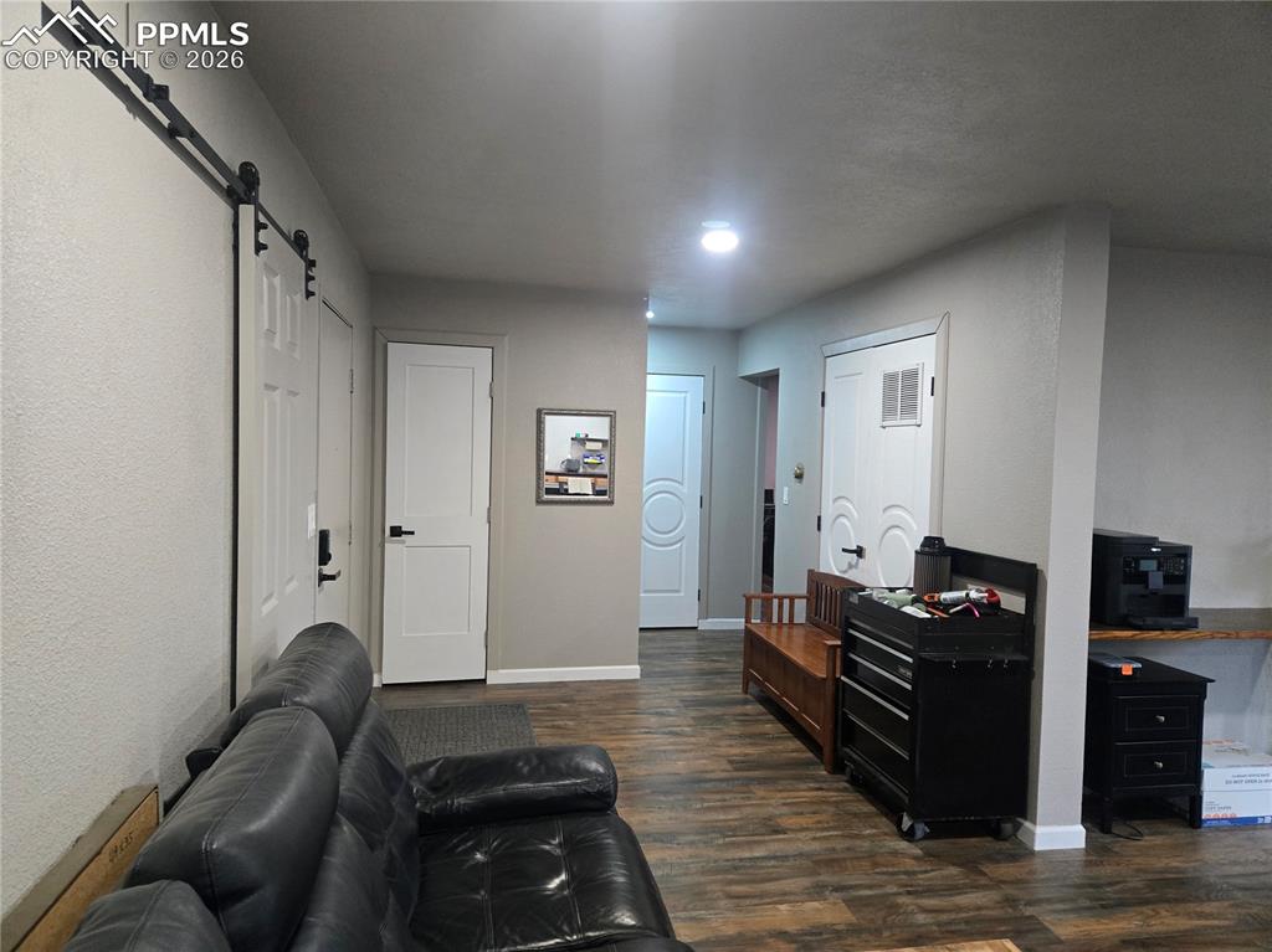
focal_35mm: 23
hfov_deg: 74.0
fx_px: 845
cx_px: 636
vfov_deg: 58.8
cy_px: 476
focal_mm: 5.4
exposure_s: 1/120
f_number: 1.8
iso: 800
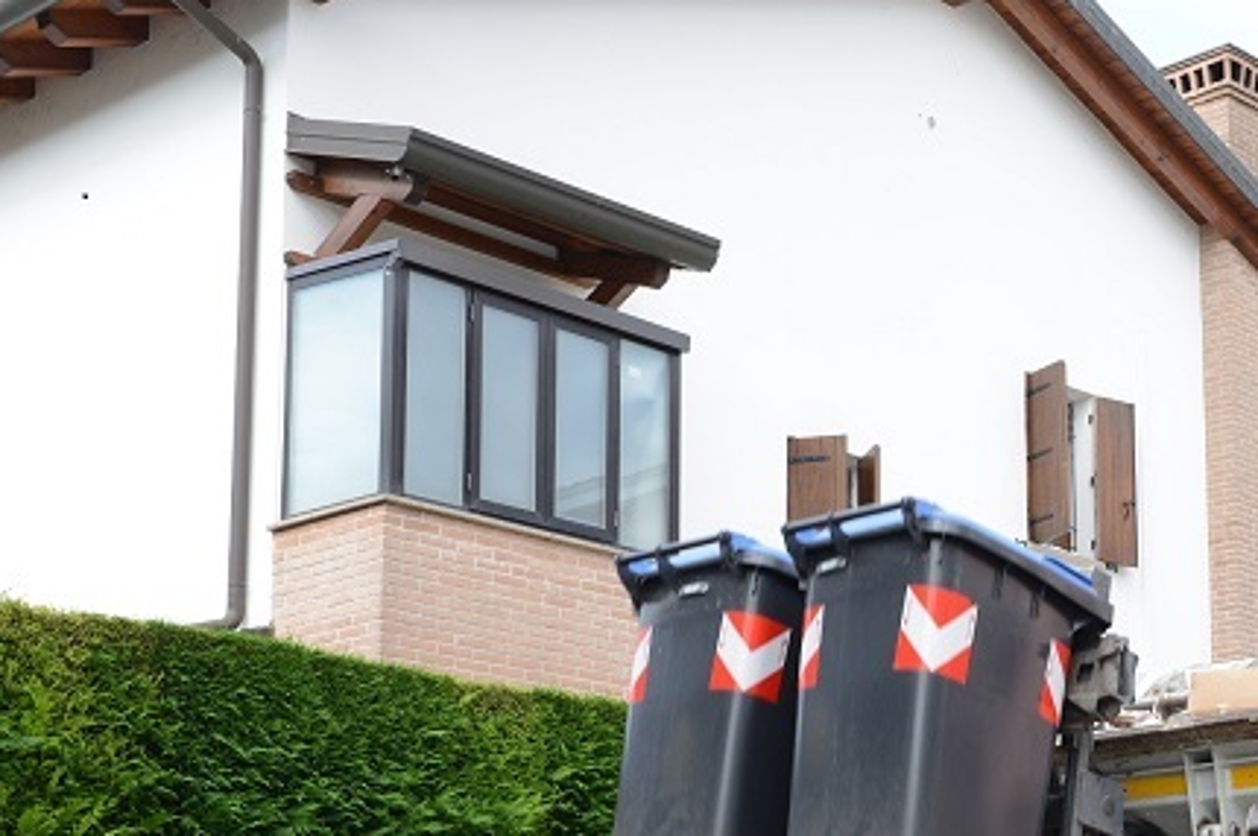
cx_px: 924
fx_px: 2514
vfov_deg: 18.6
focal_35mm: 72
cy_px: 750
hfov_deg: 27.7
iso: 200
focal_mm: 35
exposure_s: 1/80
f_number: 10
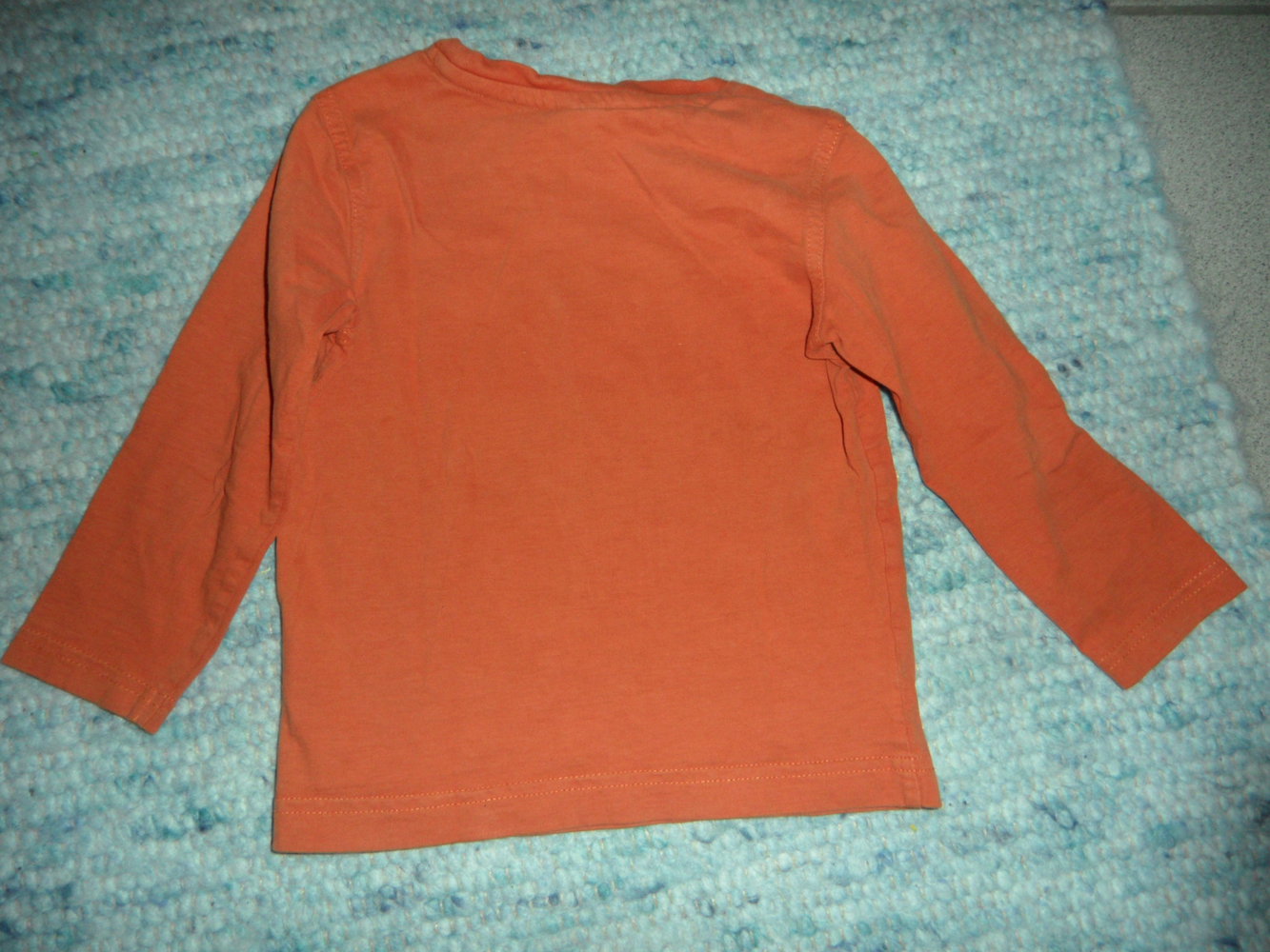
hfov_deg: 71.6
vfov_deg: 56.8
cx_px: 635
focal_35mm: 24
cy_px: 476
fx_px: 881
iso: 100
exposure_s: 1/10
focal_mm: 4.1
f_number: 8.2
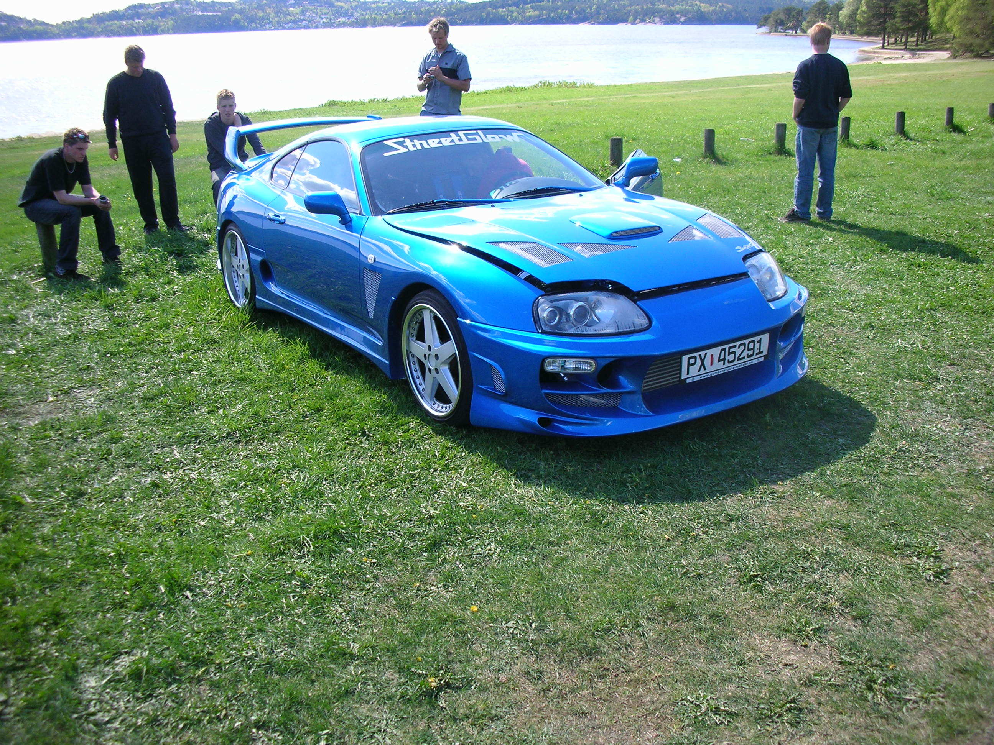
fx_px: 1005
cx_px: 497
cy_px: 372
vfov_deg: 40.7
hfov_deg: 52.6
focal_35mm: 35
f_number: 3
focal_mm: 5.8
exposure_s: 1/210
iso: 50
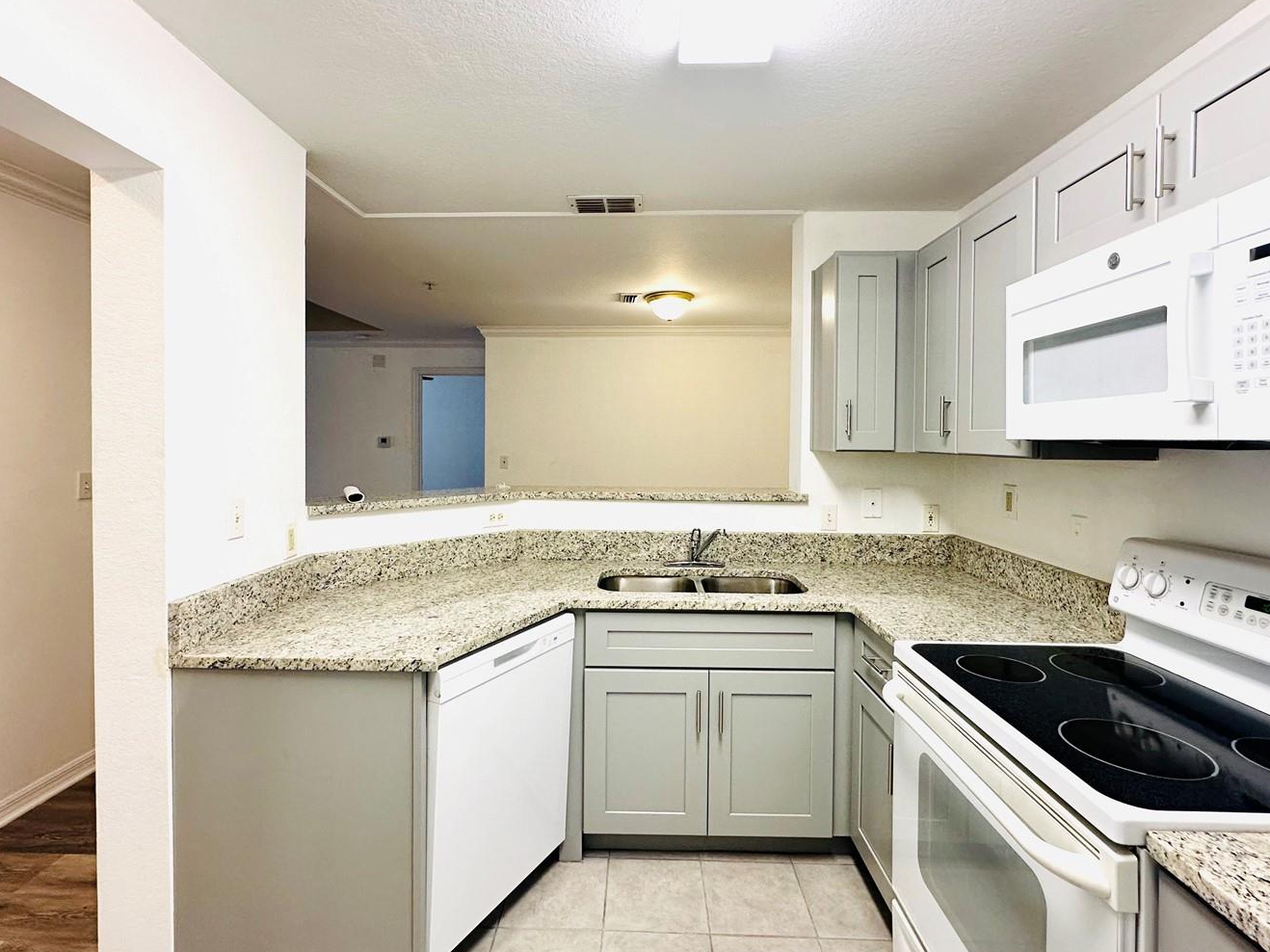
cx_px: 621
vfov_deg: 74.6
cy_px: 442
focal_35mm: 17
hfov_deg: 91.0
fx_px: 624
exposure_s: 1/120
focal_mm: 2.22
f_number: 2.2
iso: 160
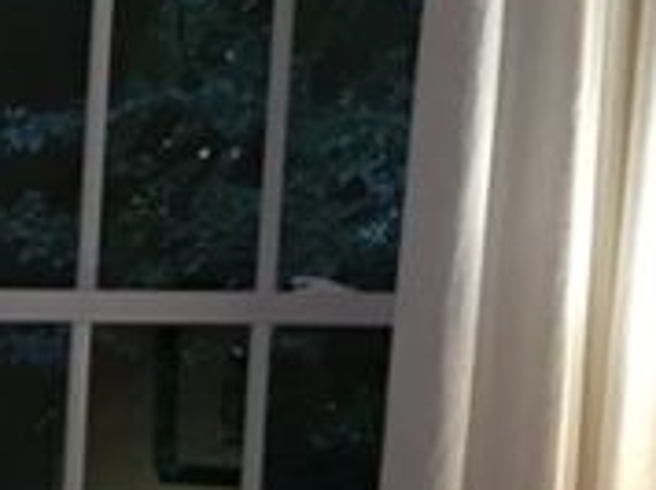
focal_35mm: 196
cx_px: -638
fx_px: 3709
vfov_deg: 7.3
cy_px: 962
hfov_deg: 9.5
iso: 100
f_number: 2.2
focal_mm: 4.15
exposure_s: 1/15
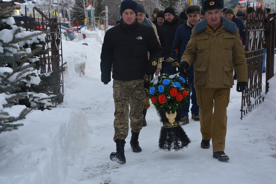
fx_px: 552
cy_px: 92
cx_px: 138
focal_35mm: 72
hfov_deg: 28.1
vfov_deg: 18.9
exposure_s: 1/200
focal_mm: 48
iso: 100
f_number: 8
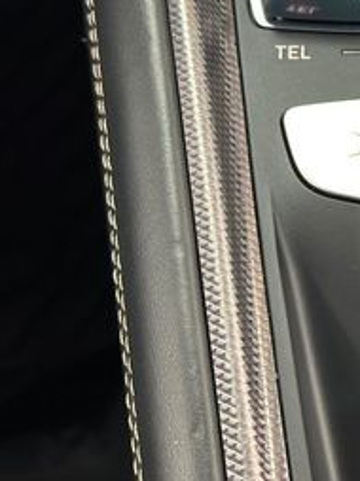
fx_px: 1681
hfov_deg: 11.6
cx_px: 574
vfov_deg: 16.3
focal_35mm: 121
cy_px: 242
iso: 250
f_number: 1.78
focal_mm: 6.86
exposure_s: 1/40
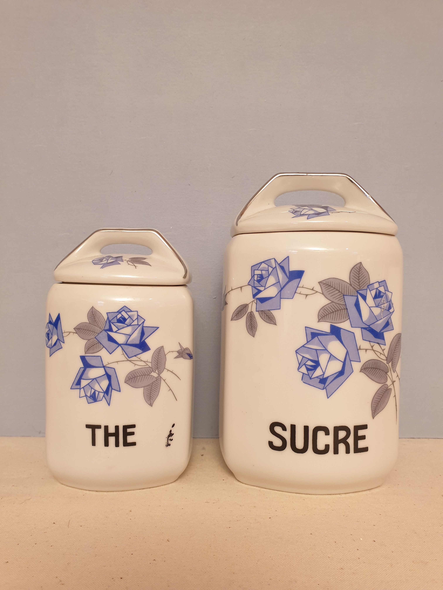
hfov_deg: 53.1
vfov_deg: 67.3
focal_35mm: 26
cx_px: 222
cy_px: 295
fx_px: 444
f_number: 2.4
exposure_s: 1/20
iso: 250
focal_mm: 4.3
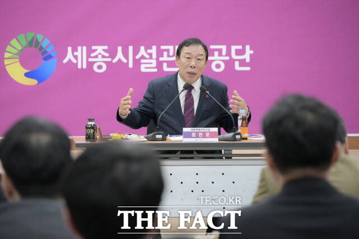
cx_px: 180
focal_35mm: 200
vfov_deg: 6.9
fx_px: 1994
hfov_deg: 10.3
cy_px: 120
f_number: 6.3
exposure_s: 1/125
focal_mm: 200
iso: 5000
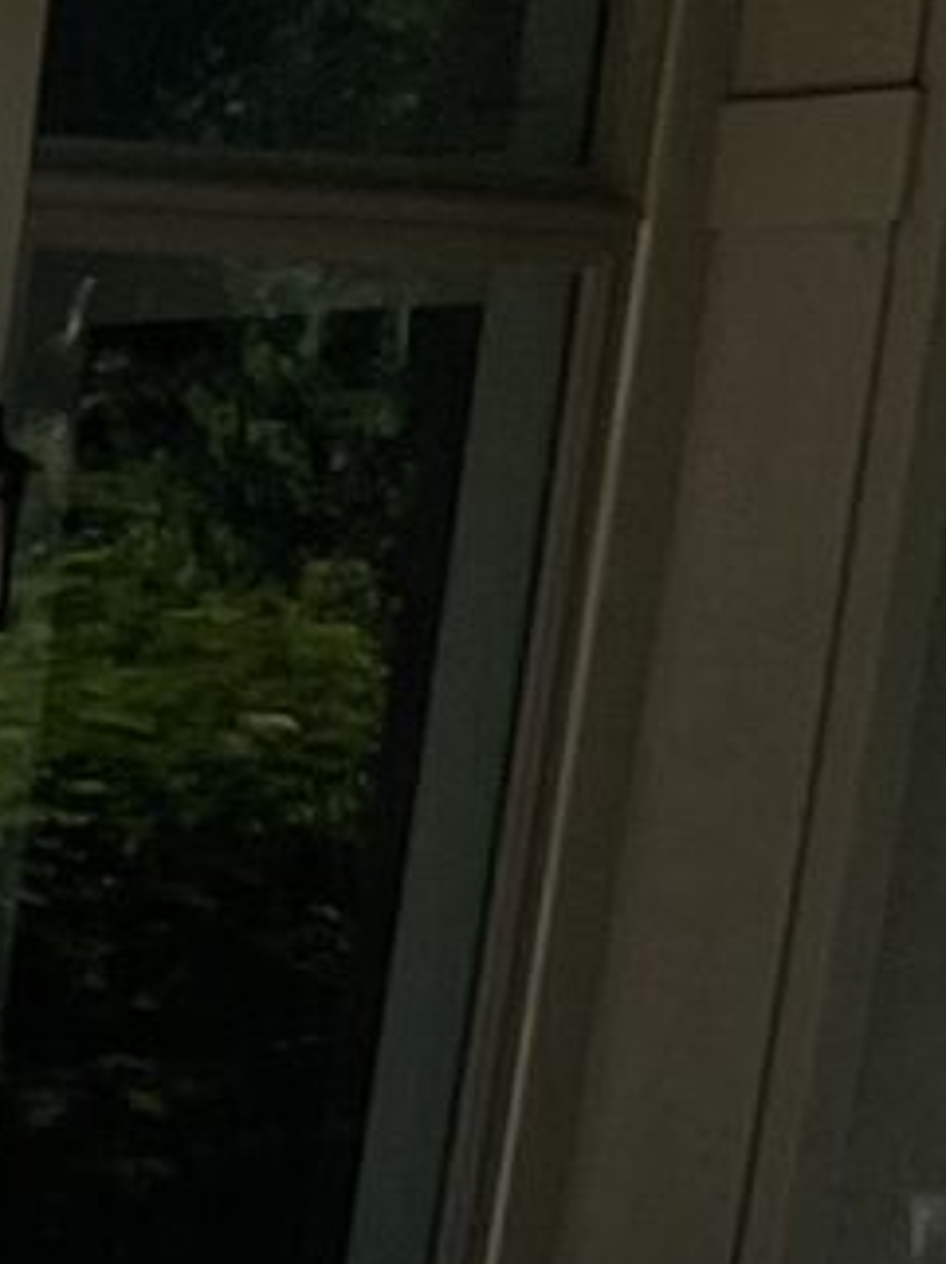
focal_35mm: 207
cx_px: -2540
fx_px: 7553
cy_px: 3957
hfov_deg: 6.2
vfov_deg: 8.0
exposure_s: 1/4902
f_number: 1.6
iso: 32
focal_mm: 5.1
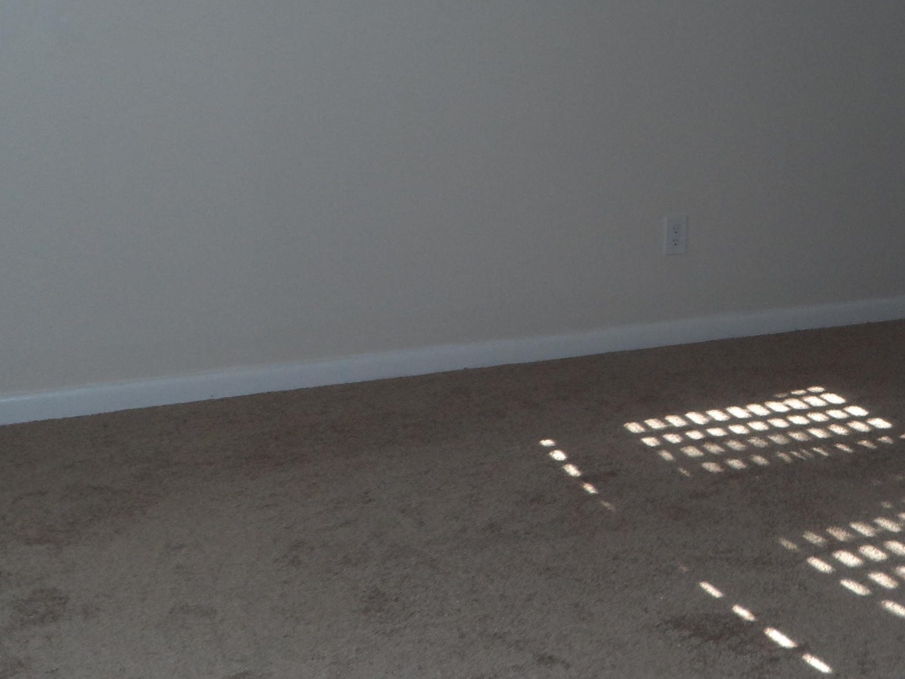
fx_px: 1412
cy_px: 318
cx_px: 848
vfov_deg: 27.0
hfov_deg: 33.3
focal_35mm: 54
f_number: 3.1
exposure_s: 1/30
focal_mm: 4.9
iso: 120
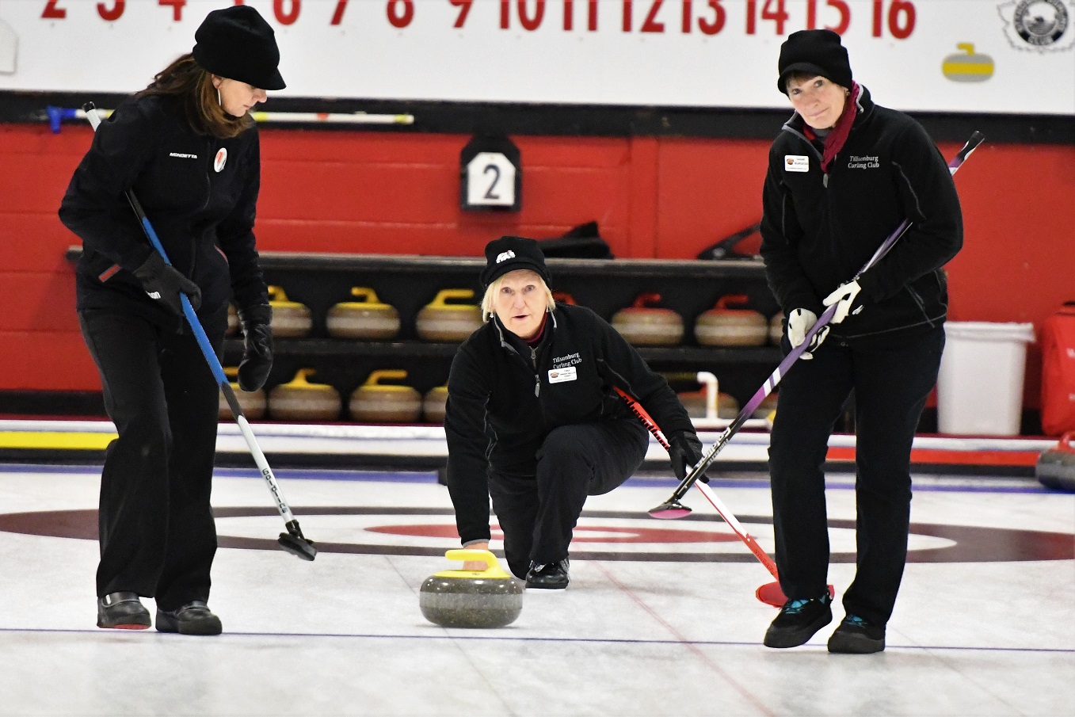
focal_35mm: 300
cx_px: 538
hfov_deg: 6.9
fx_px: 8959
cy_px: 358
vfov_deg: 4.6
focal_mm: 200
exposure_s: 1/1000
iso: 10000
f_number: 2.8
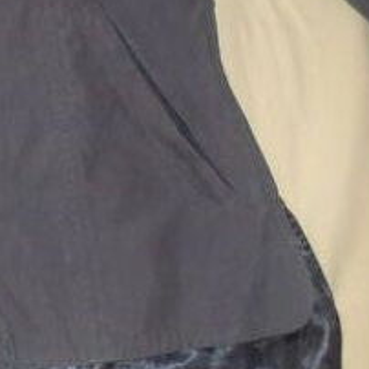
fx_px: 844
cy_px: 7
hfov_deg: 23.4
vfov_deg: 23.7
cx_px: -15
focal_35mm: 70
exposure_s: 1/30
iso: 100
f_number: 2.5
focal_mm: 4.5
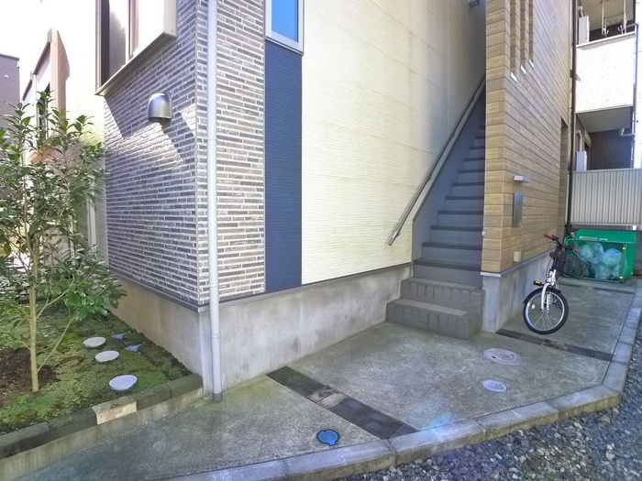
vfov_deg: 56.8
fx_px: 445
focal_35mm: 24
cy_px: 240
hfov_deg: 71.6
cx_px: 321
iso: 400
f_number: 2.8
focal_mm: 5.1
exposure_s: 1/125
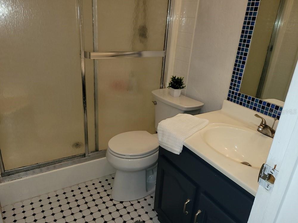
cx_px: 149
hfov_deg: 67.3
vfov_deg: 53.1
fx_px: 224
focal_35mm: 26
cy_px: 112
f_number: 1.8
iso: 100
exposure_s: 1/30
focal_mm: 5.4
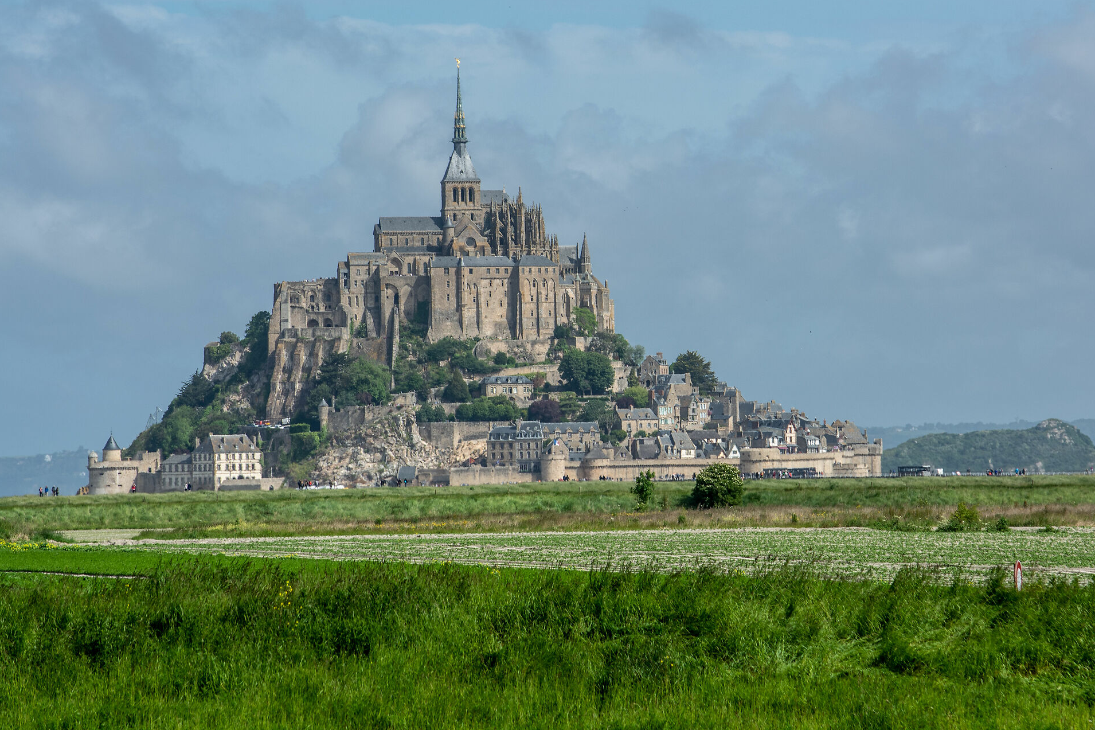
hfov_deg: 8.7
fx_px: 7166
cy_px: 290
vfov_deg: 5.8
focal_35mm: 236
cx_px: 663
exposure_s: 1/320
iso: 100
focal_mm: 125
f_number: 9
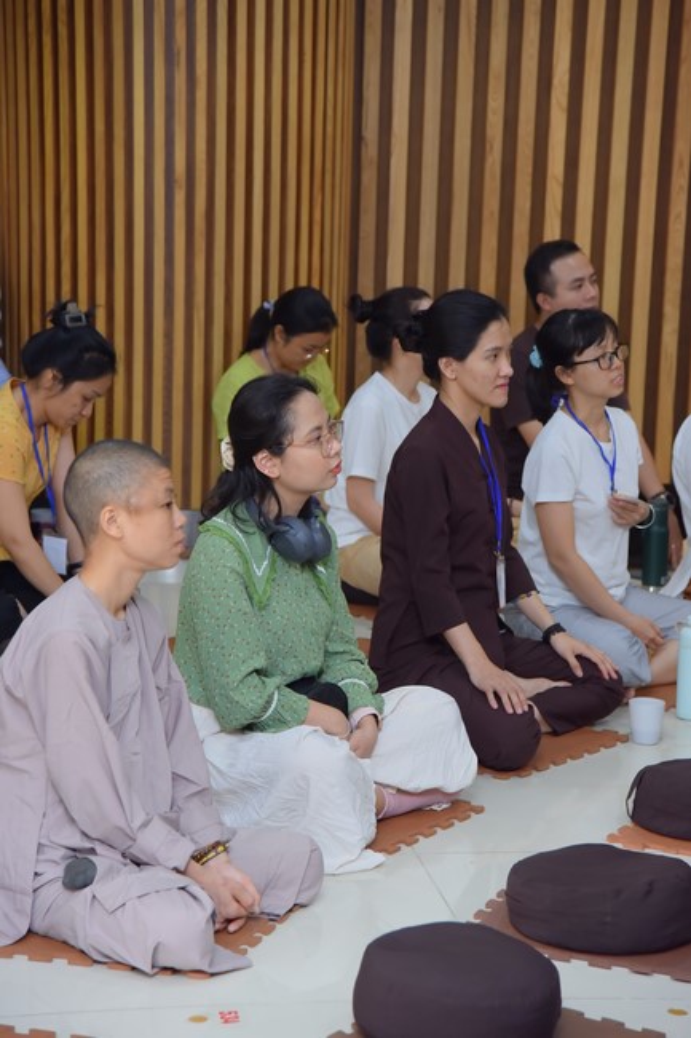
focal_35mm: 98
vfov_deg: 20.8
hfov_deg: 14.0
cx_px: 346
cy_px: 519
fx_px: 2823
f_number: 5
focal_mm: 98
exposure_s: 1/100
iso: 1250
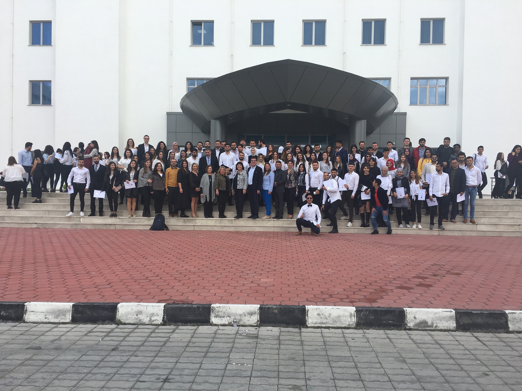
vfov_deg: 48.2
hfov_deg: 61.7
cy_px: 196
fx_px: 437
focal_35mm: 29
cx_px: 261
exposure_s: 1/986
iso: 25
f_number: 2.2
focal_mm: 4.15
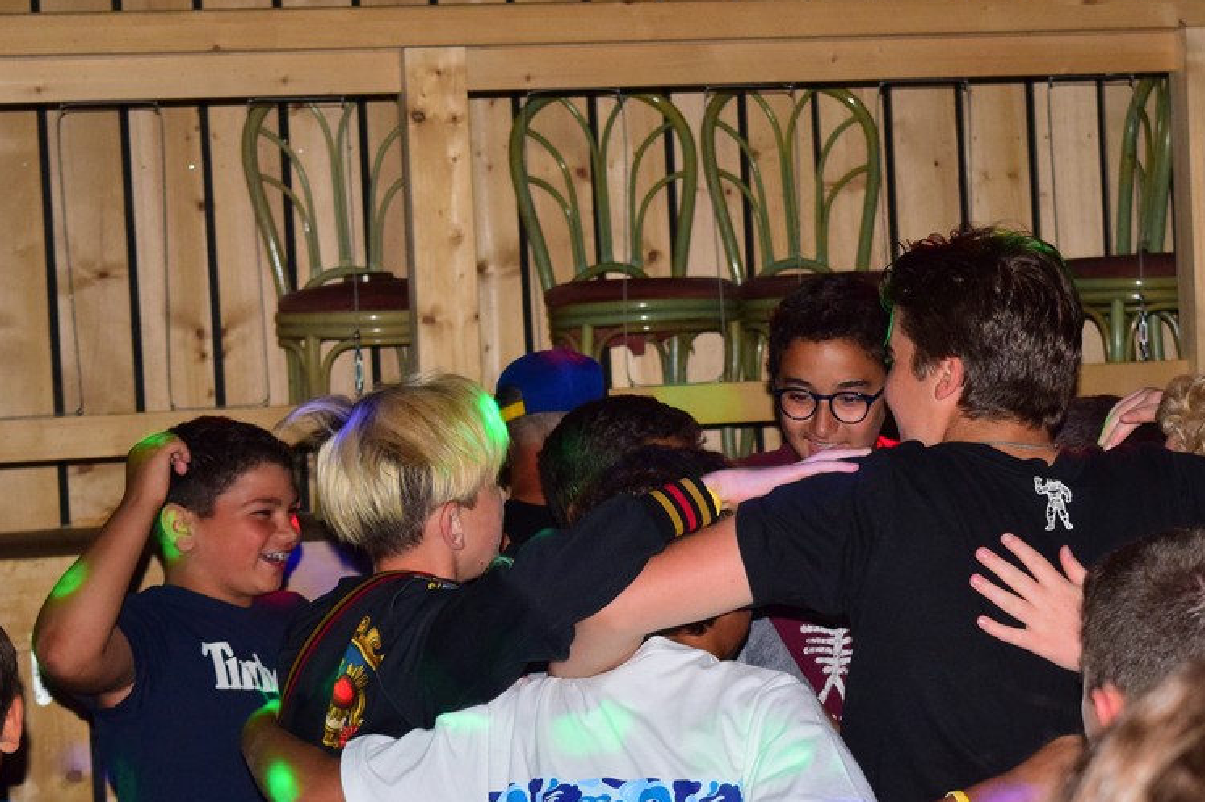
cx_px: 774
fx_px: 3447
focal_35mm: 103
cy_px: 477
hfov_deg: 19.8
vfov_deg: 13.3
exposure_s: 1/200
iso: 1600
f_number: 5.6
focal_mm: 50
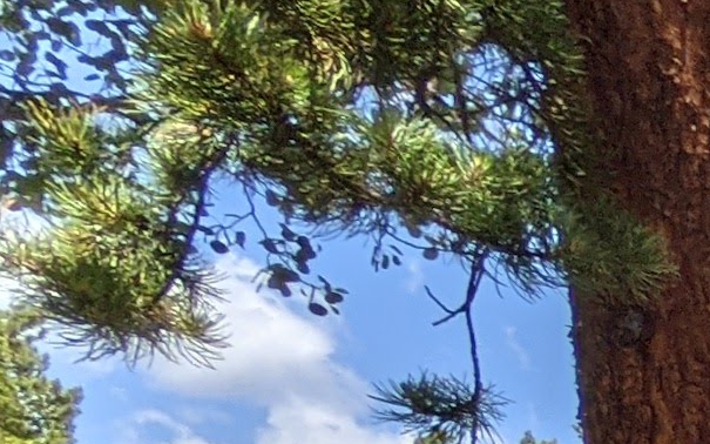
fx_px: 2186
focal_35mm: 113
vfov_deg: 10.1
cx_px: 2245
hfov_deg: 10.7
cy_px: 1077
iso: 38
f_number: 2.2
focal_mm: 2.22
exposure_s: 1/952
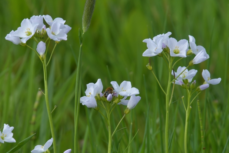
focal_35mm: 750
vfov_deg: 1.8
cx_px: 114
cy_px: 76
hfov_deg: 2.7
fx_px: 4770
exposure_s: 1/80
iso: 125
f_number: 14
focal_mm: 500
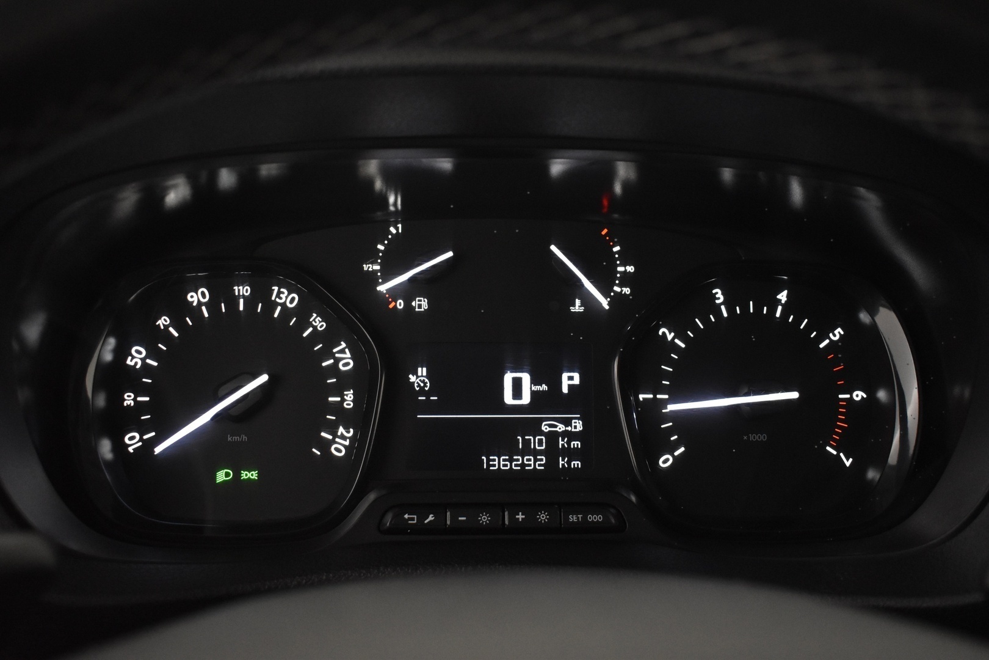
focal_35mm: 38
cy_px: 330
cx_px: 494
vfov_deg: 35.5
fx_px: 1030
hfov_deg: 51.3
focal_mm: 25
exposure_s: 1/40
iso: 2800
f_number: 4
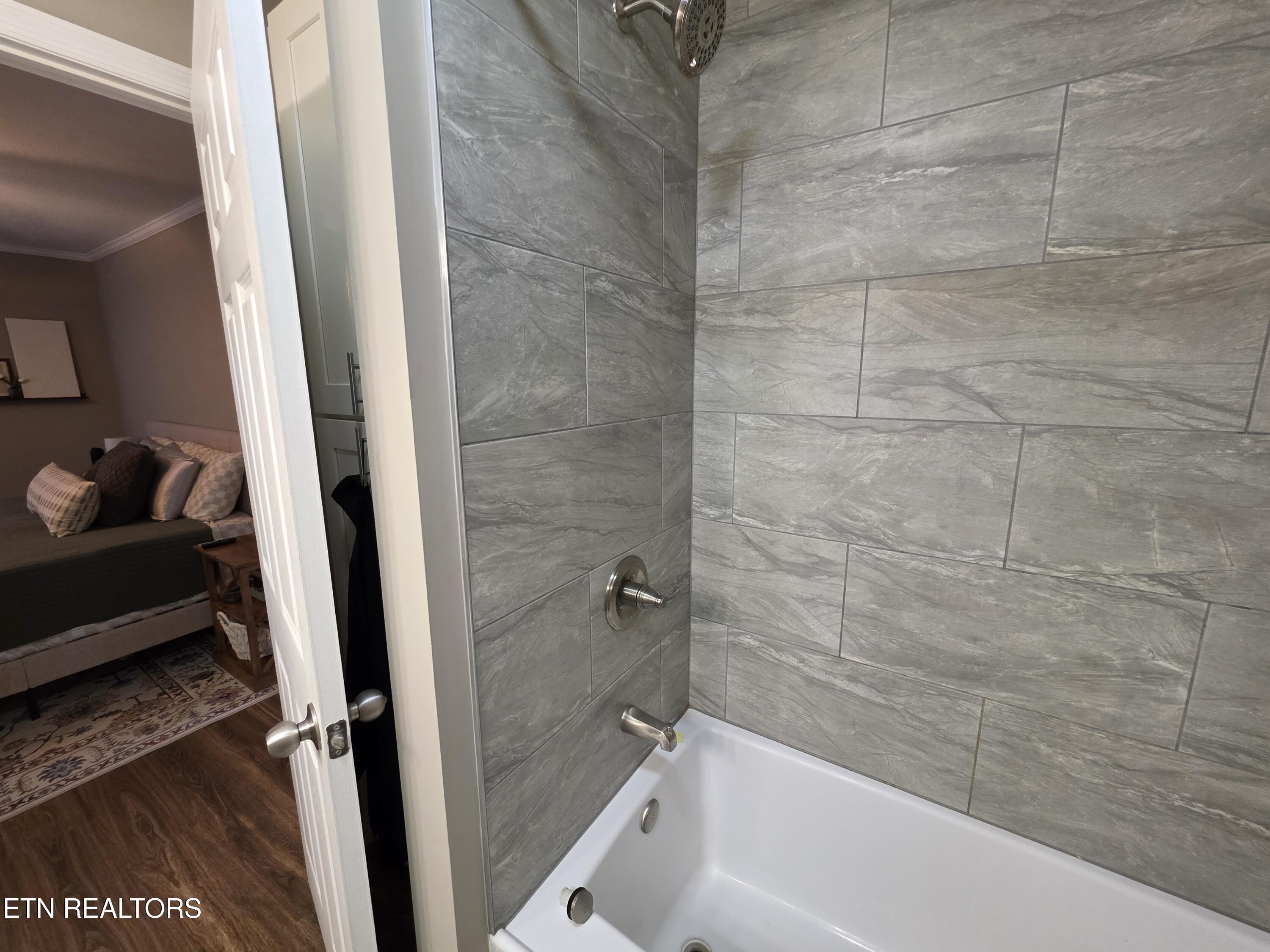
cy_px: 476
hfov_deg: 106.2
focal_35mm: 13
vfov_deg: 89.9
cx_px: 635
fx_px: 477
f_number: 1.9
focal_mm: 2.2
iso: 320
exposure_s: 1/60
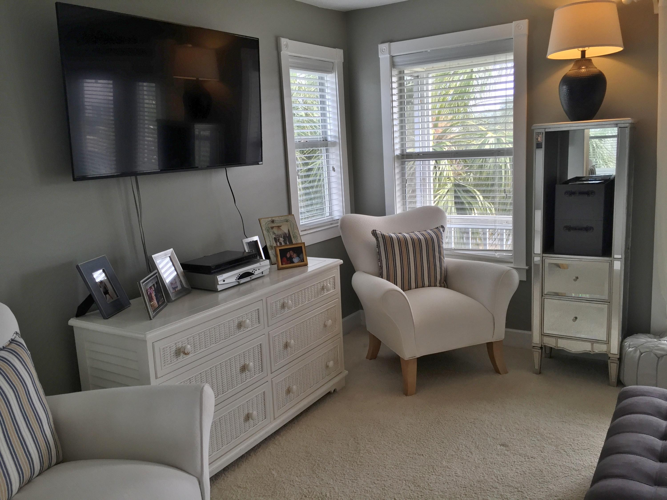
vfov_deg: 48.2
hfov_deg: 61.7
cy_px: 250
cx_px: 334
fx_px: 559
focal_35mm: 29
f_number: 2.2
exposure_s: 1/120
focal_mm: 4.15
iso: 50
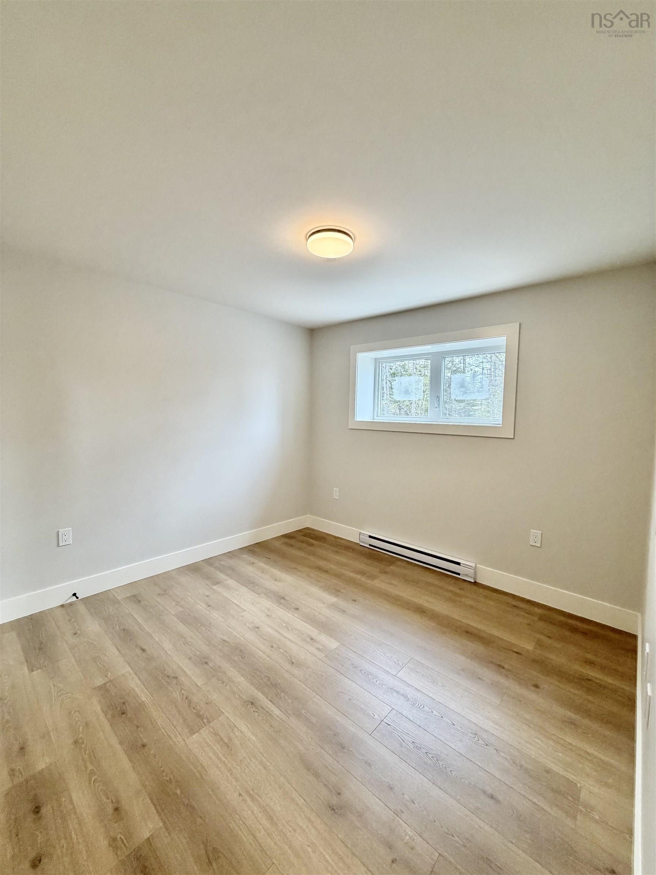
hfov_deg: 85.7
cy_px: 438
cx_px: 328
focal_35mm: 14
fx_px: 354
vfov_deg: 102.1
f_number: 2.2
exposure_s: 1/120
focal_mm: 2.22
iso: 250
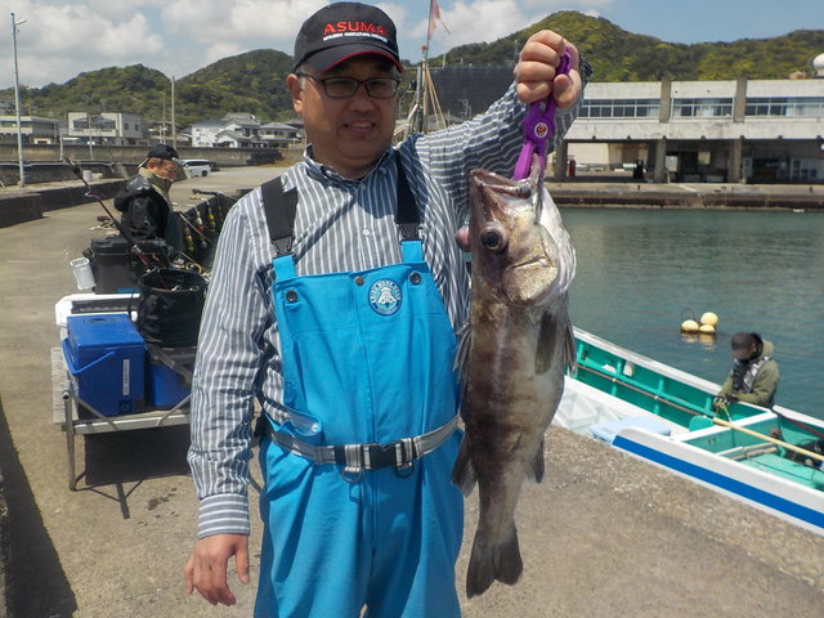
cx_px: 412
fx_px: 714
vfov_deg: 46.8
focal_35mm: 30
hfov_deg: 60.0
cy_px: 309
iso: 125
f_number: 3.3
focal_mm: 4.1
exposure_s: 1/2000
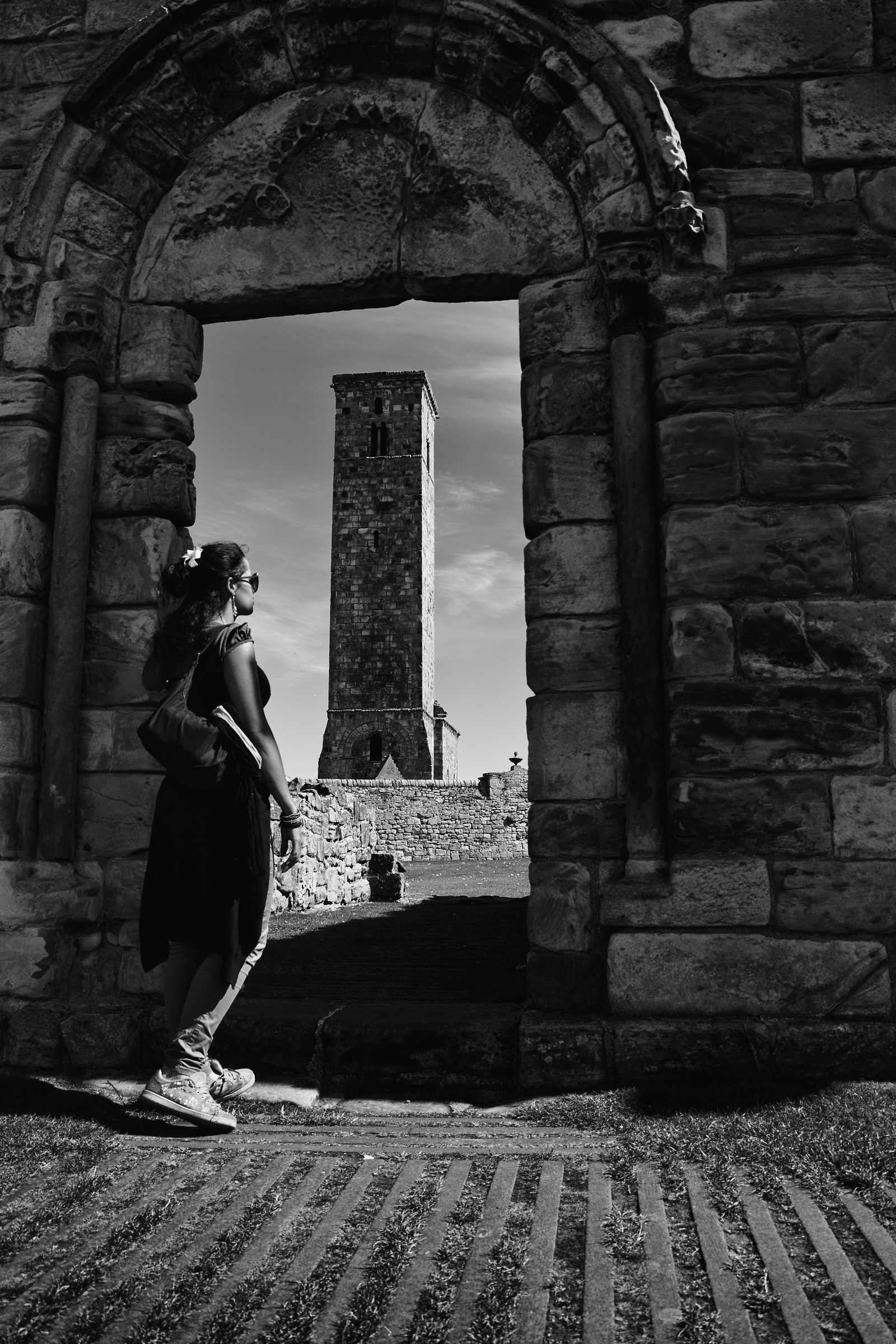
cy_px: 672
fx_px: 1008
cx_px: 448
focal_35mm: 27
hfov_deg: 47.9
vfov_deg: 67.4
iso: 100
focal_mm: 18
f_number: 6.3
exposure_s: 1/160
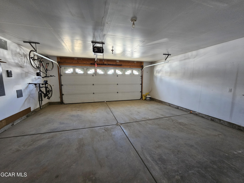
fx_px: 92
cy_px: 92
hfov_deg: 106.2
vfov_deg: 89.9
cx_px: 122
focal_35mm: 13
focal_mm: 2.2
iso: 400
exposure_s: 1/30
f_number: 2.2
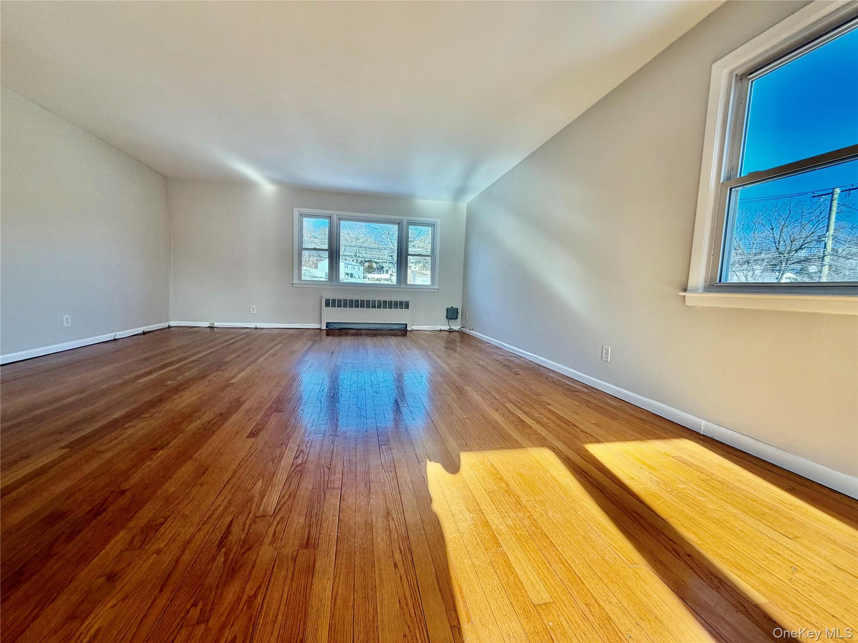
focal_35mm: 14
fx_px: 347
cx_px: 429
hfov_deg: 102.1
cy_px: 322
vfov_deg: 85.7
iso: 50
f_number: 2.2
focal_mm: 2.22
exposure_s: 1/152
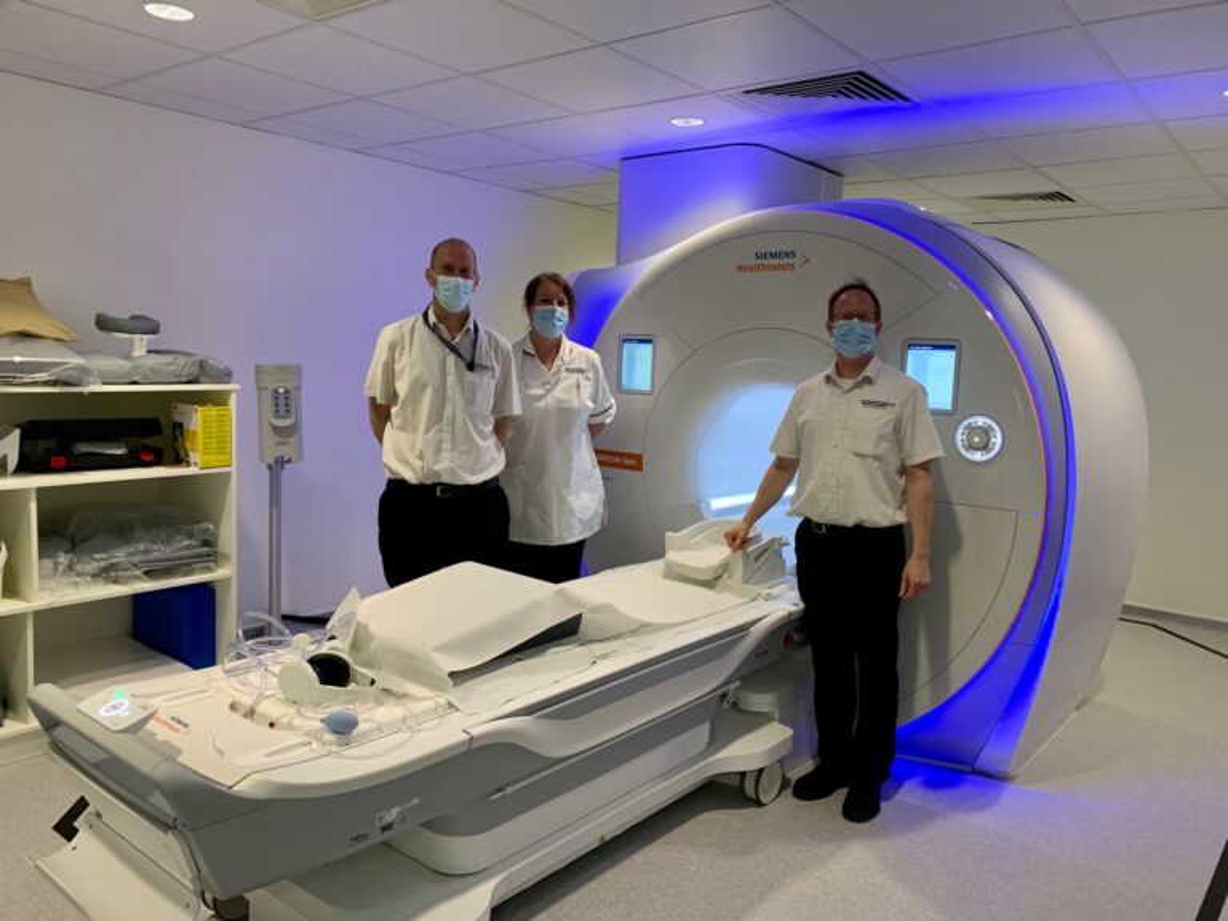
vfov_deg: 53.1
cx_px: 614
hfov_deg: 67.3
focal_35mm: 26
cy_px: 460
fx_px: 922
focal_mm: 4.25
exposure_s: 1/50
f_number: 1.8
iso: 125
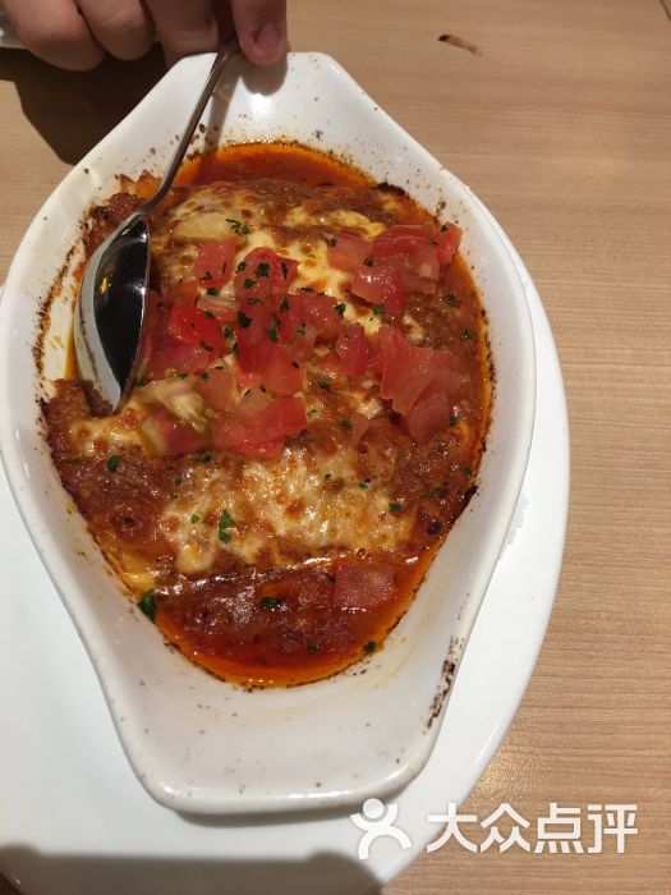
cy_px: 448
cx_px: 336
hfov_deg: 48.2
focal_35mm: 29
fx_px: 750
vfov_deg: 61.7
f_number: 2.2
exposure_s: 1/17
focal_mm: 4.15
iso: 32
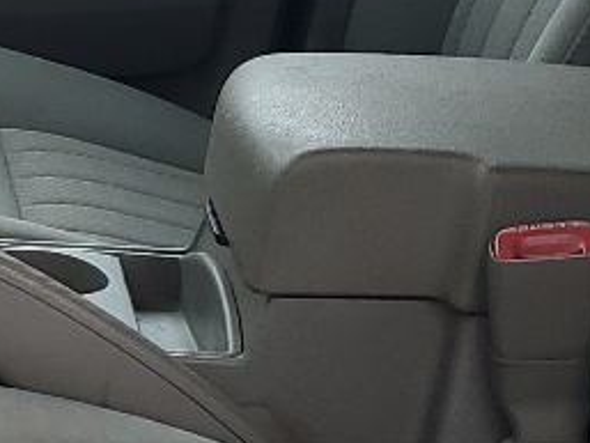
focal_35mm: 162
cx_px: -207
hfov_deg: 11.8
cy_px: 432
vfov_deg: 9.1
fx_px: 2762
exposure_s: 1/256
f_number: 1.5
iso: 50
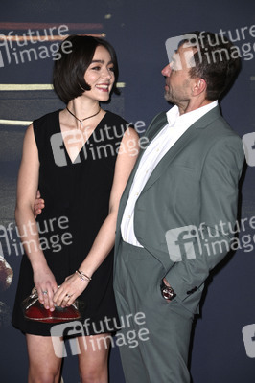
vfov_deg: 20.8
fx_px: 1043
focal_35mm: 98
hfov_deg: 13.9
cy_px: 192
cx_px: 128
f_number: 5.6
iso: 640
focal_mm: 98
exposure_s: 1/200
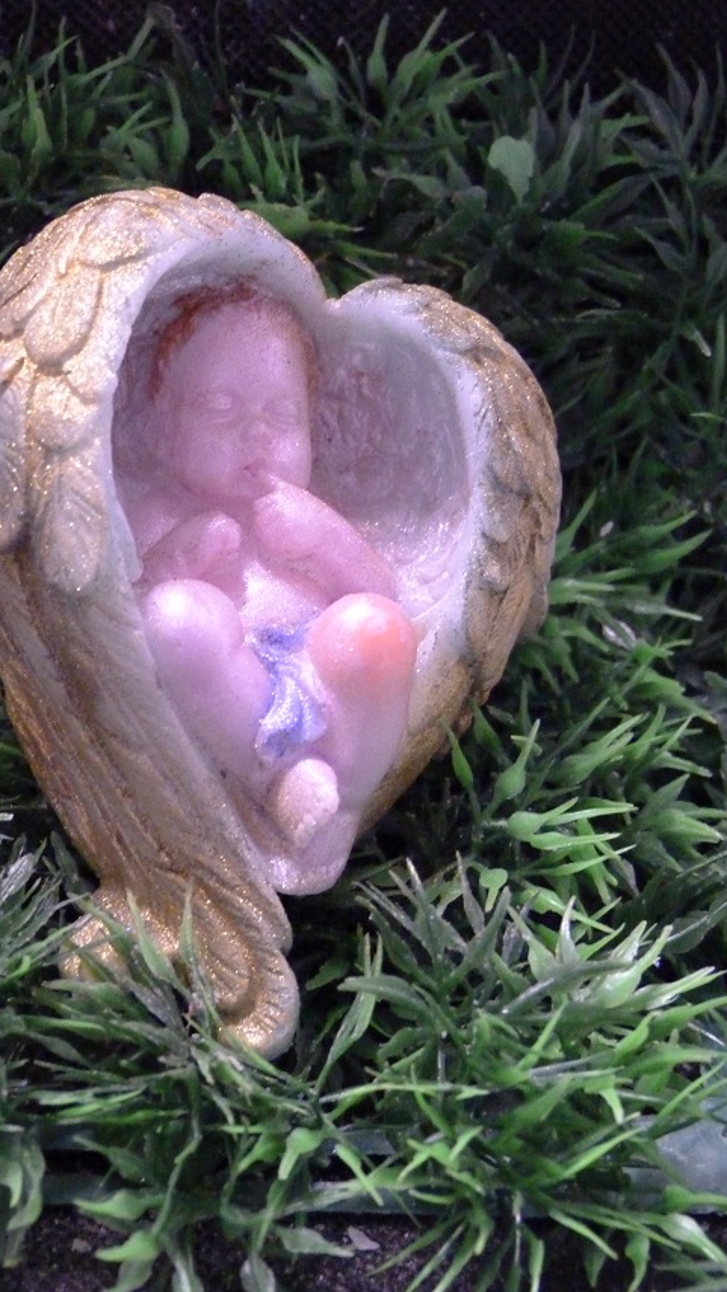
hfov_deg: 15.9
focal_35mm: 76
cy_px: 642
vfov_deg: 27.9
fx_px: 2604
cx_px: 255
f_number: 3.3
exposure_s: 1/10
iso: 800
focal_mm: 12.4
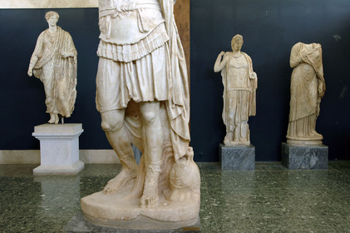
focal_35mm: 38
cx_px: 175
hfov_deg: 51.3
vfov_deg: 35.4
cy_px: 116
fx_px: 364
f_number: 4.5
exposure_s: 1/20
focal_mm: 25
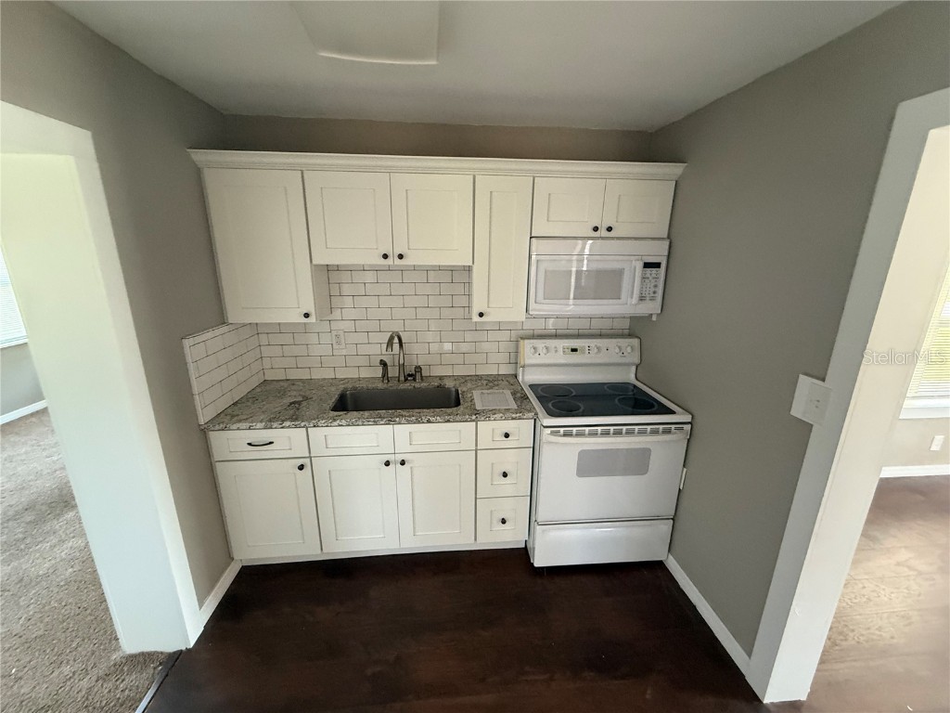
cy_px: 356
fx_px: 384
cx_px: 475
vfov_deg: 85.7
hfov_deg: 102.1
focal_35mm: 14
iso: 500
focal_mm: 2.22
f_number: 2.2
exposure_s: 1/60
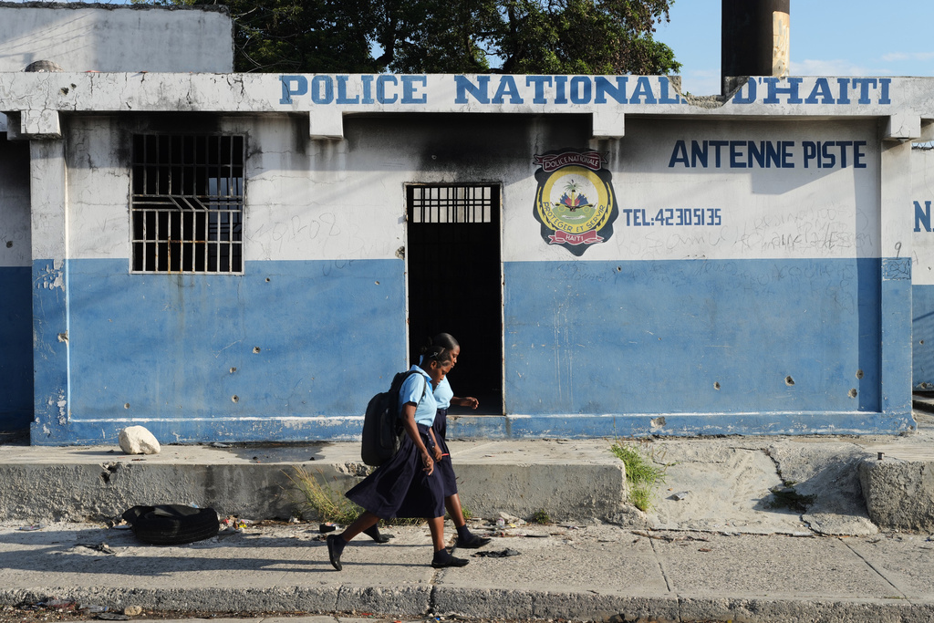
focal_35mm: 50
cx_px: 467
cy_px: 312
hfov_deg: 39.6
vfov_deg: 27.0
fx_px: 1297
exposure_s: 1/320
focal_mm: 50
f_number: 10
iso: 320
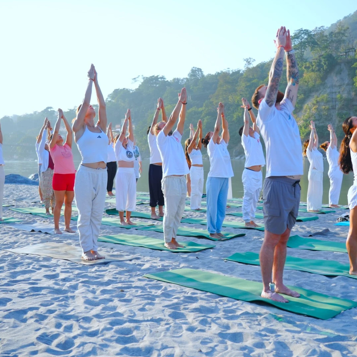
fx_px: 478
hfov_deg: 40.8
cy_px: 179
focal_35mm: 41
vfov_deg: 40.9
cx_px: 213
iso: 800
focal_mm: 32
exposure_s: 1/2500
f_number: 4
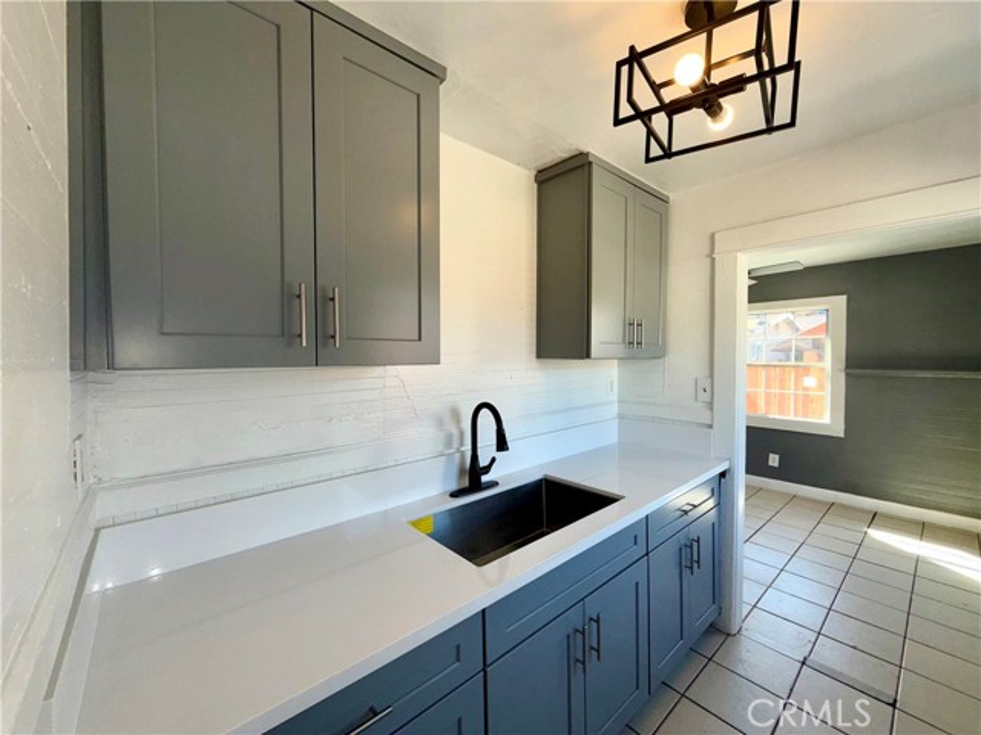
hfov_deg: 102.1
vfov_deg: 85.7
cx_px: 490
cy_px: 368
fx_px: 397
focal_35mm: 14
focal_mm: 2.22
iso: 40
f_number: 2.2
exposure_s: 1/122
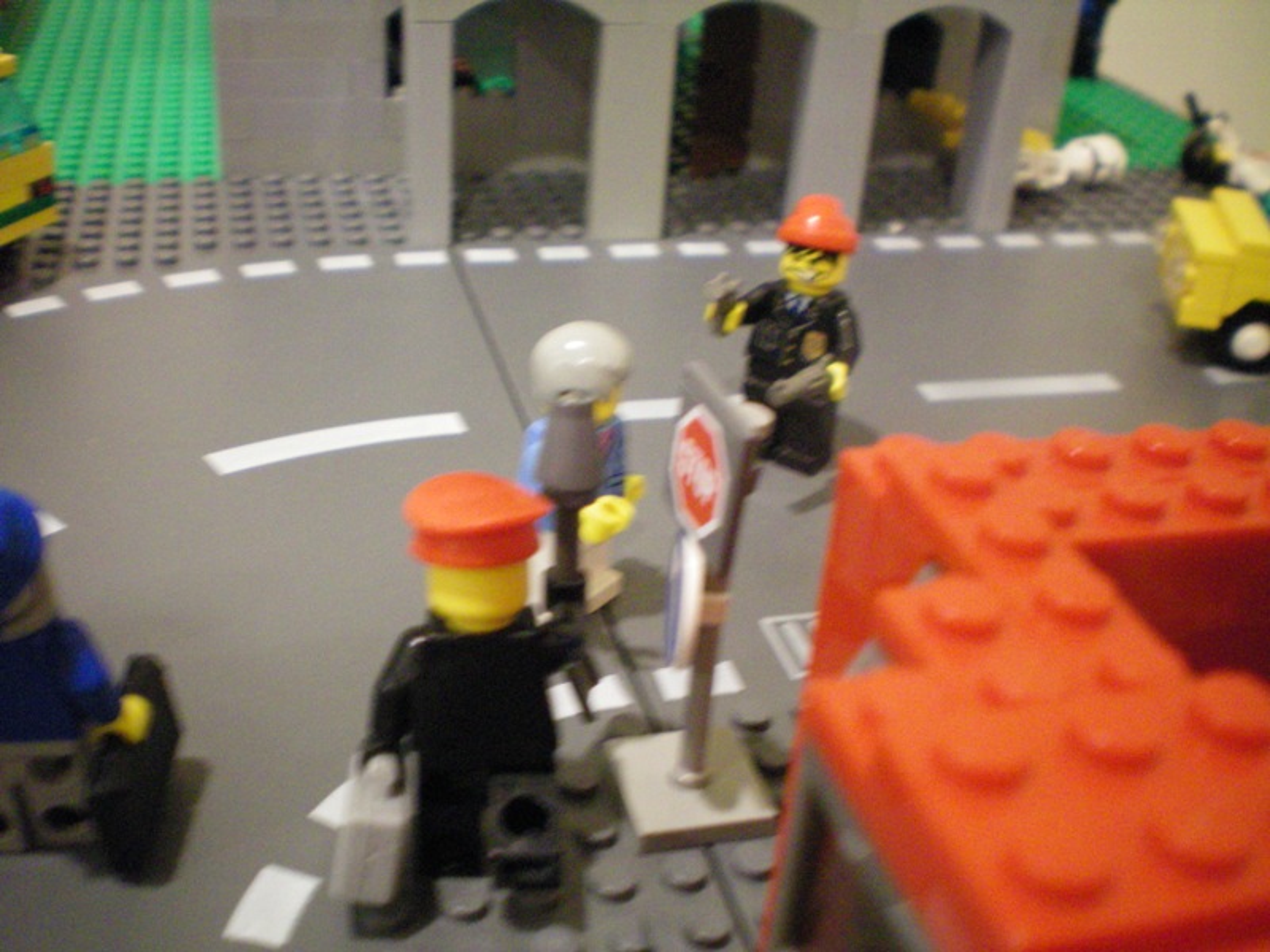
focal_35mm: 38
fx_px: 1394
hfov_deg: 49.0
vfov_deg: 37.7
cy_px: 476
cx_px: 635
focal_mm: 6.3
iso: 400
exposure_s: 1/13
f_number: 3.1
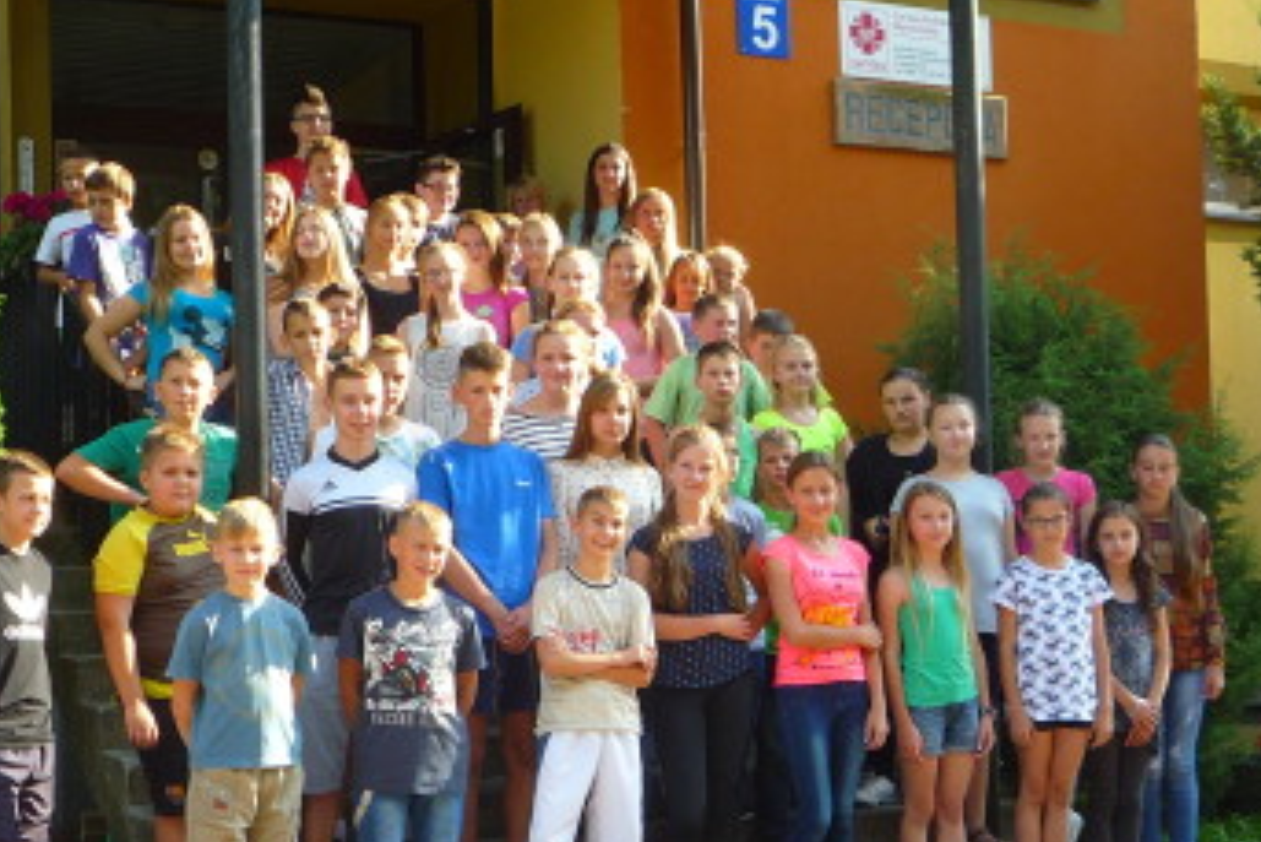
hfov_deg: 35.0
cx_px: 551
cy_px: 533
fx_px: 1997
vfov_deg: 23.7
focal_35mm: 57
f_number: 4
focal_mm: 5.8
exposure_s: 1/125
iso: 100
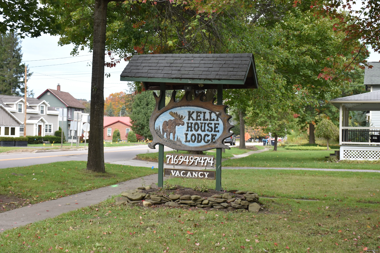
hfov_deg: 31.9
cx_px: 190
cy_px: 126
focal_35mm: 63
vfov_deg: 21.6
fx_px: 665
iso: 360
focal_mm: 42
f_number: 8
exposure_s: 1/500
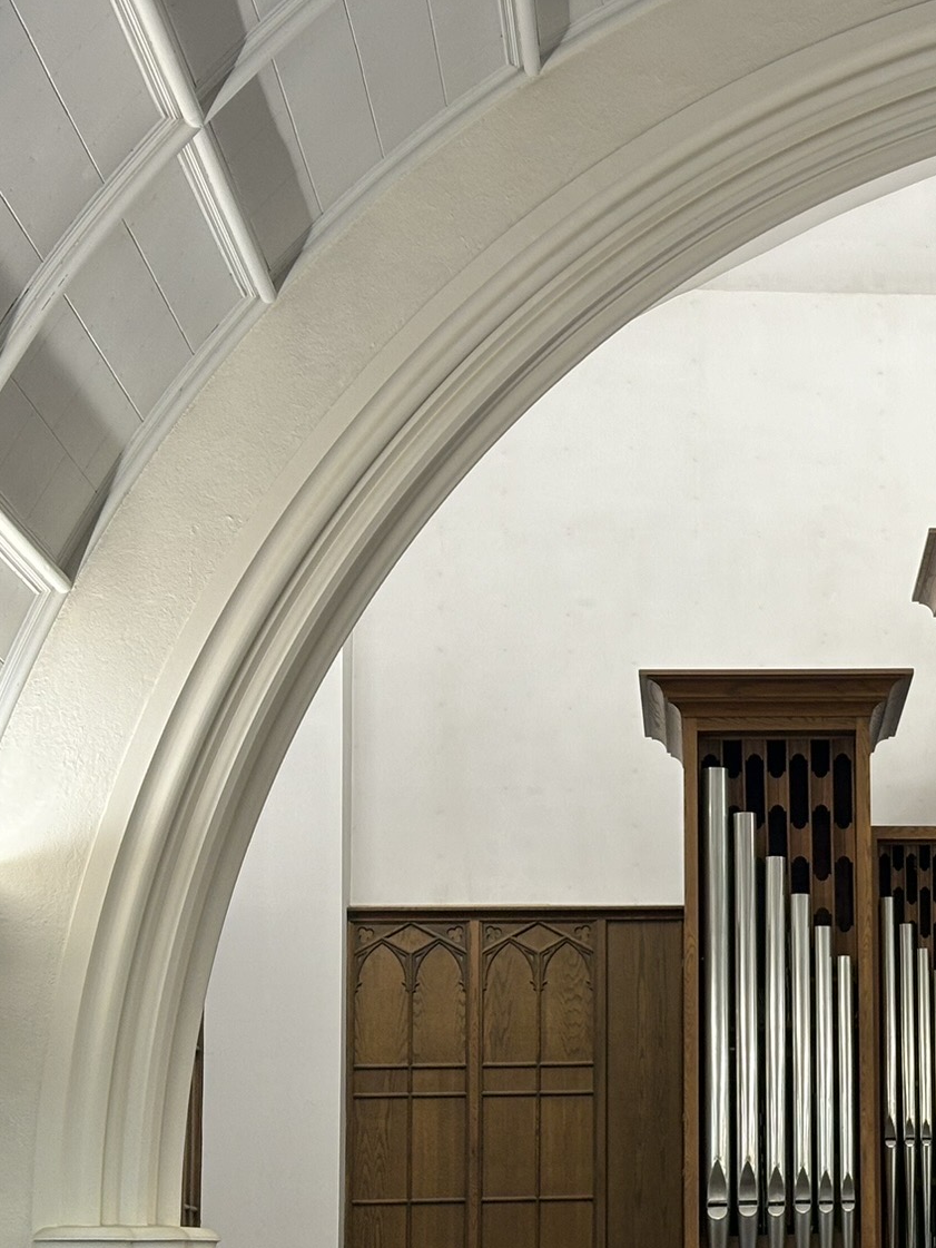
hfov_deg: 15.1
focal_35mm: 95
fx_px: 3424
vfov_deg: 20.6
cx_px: 1068
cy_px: 851
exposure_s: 1/60
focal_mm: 5.96
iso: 40
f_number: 1.6
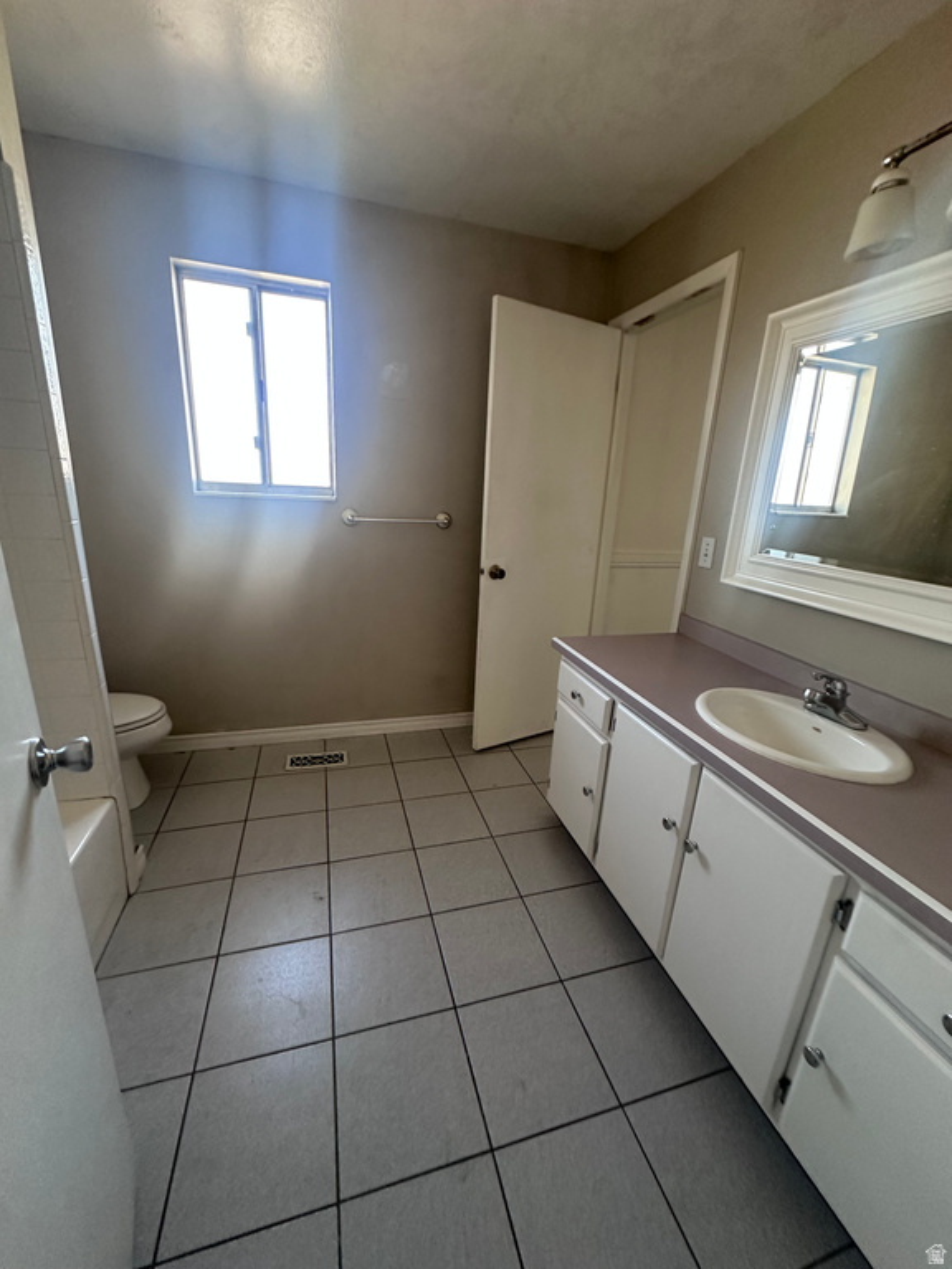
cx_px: 476
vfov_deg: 102.1
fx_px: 513
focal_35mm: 14
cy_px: 634
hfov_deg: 85.7
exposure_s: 1/60
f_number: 2.2
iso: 250
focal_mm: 2.22
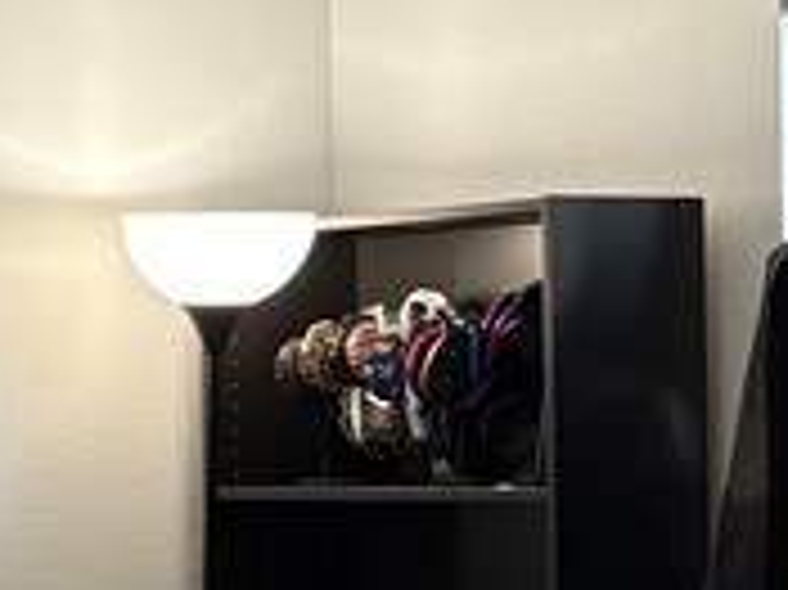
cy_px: 567
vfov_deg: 9.7
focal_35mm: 152
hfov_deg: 12.3
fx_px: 3458
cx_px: -446
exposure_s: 1/60
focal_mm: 5.96
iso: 250
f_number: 1.6
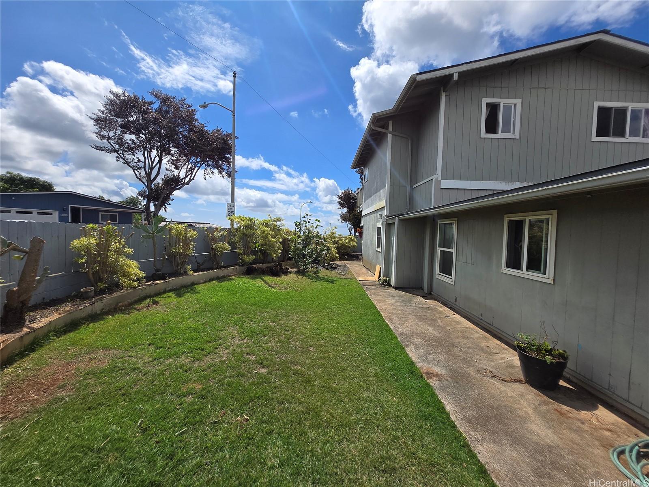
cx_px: 324
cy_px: 244
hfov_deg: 106.2
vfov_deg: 89.9
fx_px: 244
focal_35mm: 13
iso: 25
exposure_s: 1/1894
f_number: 2.2
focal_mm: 1.7
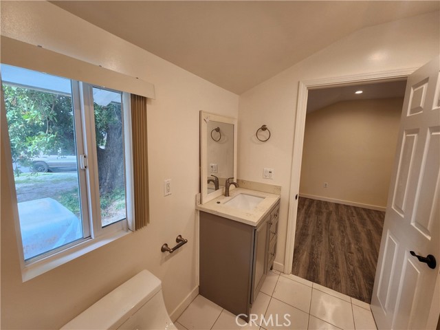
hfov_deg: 106.2
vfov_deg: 89.9
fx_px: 165
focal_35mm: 13
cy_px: 165
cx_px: 220
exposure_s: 1/60
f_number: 2.2
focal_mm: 2.2
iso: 80
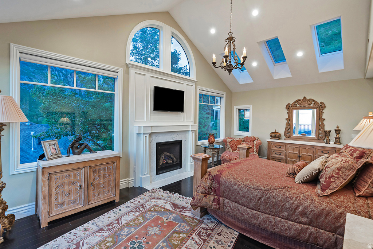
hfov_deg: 96.7
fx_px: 166
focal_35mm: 16
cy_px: 124
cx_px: 186
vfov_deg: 73.8
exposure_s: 1/25
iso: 640
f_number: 6.3
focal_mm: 16
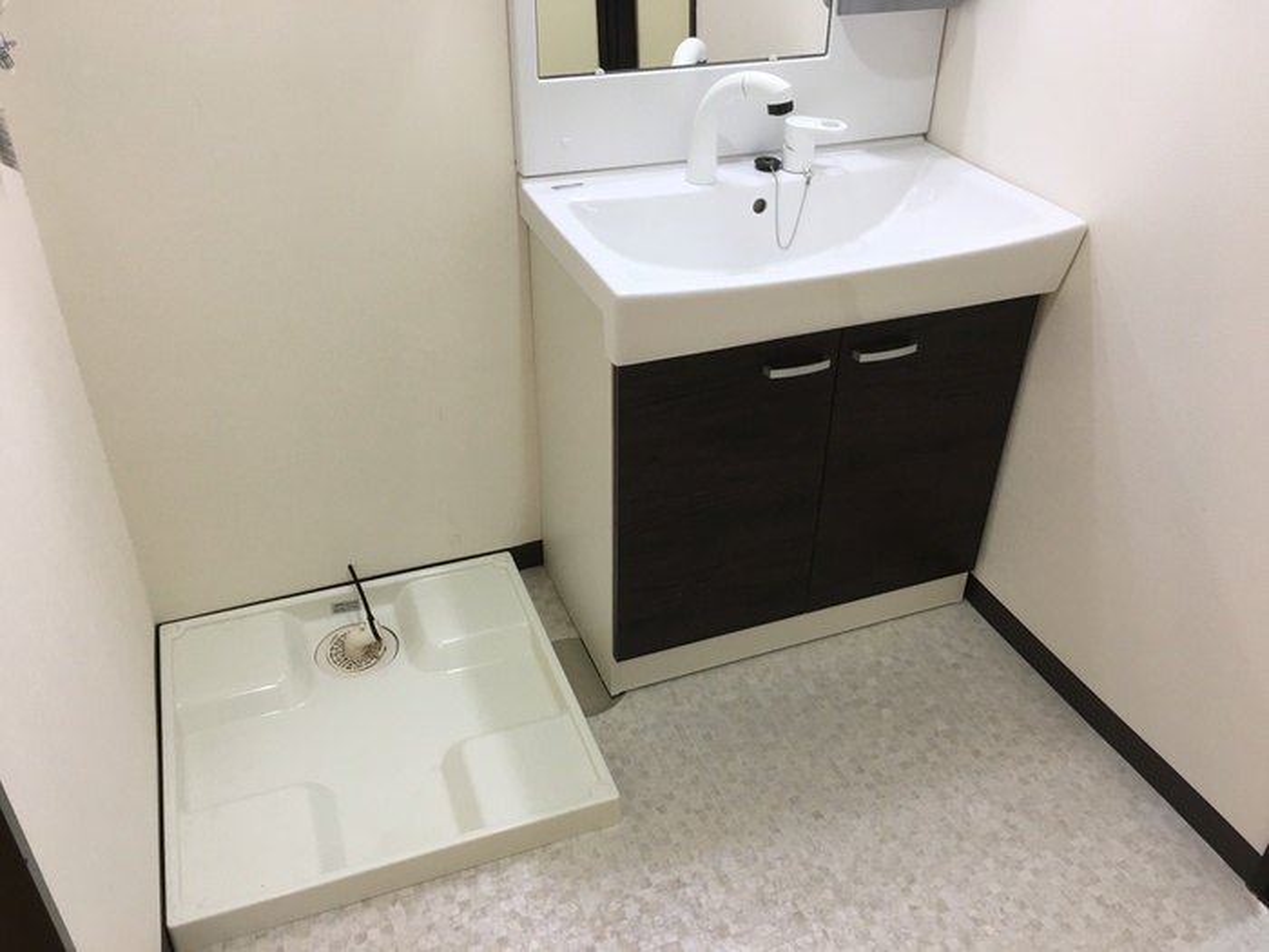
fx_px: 1063
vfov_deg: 48.2
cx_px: 634
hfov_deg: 61.7
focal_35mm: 29
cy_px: 476
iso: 80
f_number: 2.2
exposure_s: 1/30
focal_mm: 4.15
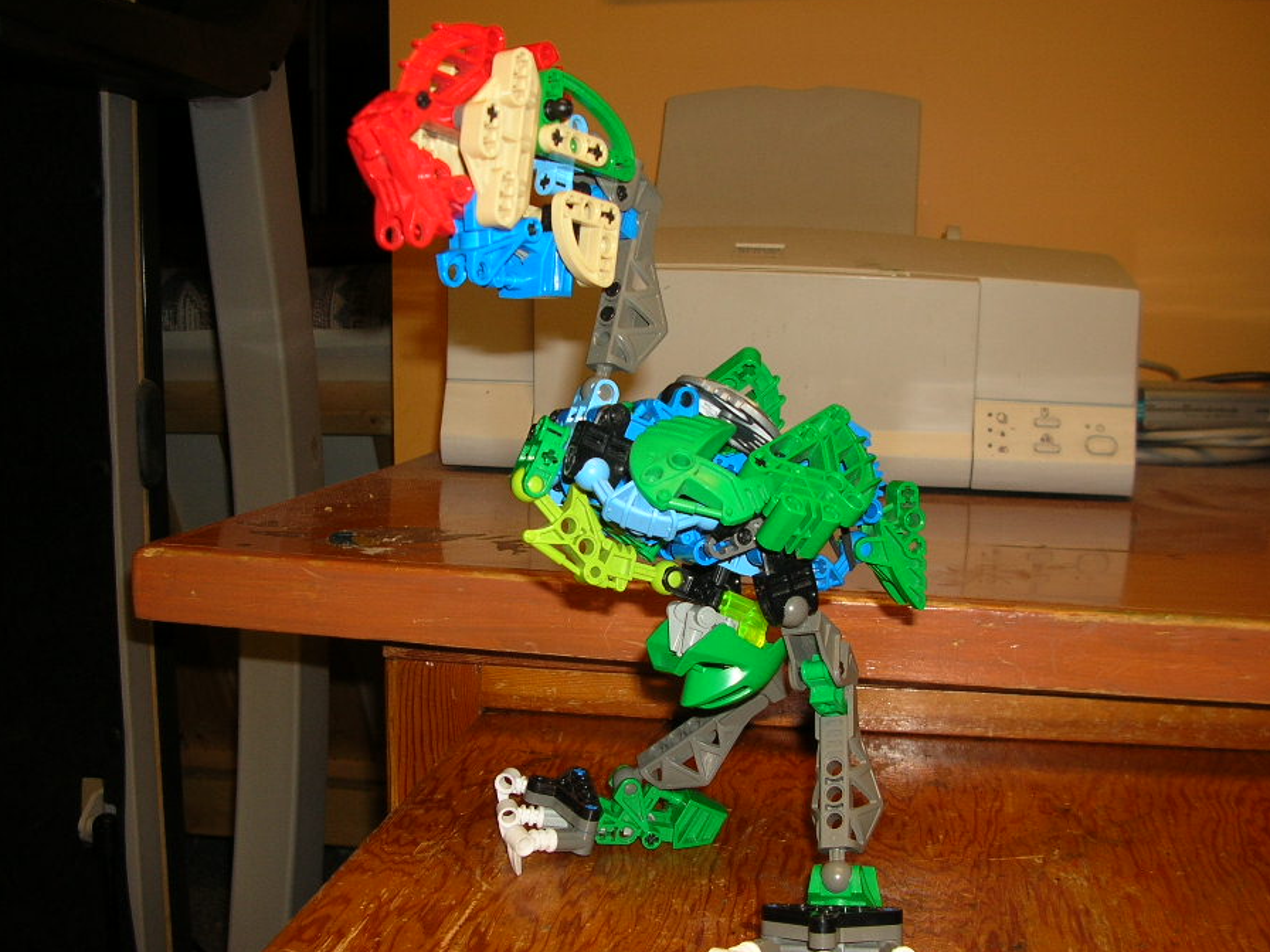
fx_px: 1468
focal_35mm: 40
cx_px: 574
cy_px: 492
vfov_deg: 36.0
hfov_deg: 46.7
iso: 50
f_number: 2.8
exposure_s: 1/60.1
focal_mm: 5.8
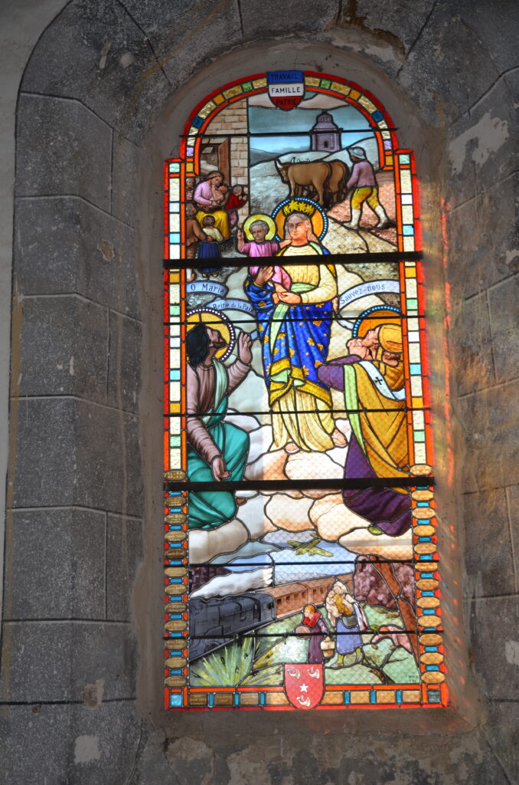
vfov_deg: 42.4
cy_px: 392
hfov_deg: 28.8
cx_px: 260
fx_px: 1010
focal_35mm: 46
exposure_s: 1/250
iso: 160
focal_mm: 31
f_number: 4.5
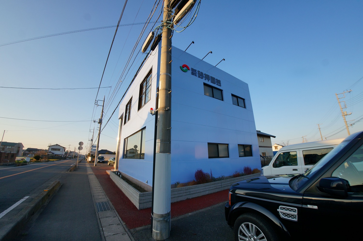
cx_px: 182
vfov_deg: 53.0
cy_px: 120
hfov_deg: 73.8
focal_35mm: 24
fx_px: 242
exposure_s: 1/100
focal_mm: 16
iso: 100
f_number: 8
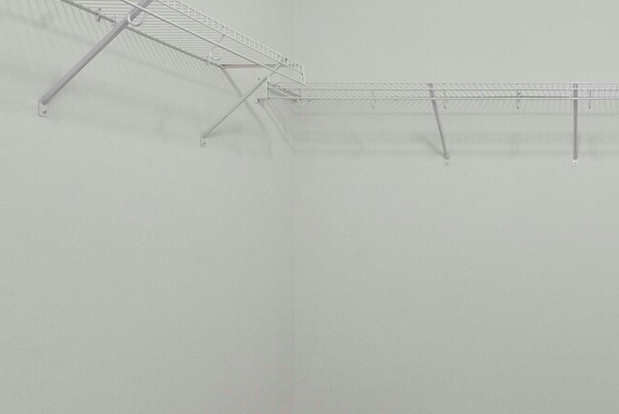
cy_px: 223
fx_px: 533
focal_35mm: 31
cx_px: 547
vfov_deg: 42.3
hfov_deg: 53.4
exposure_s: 1/60
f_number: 10
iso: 640
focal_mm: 12
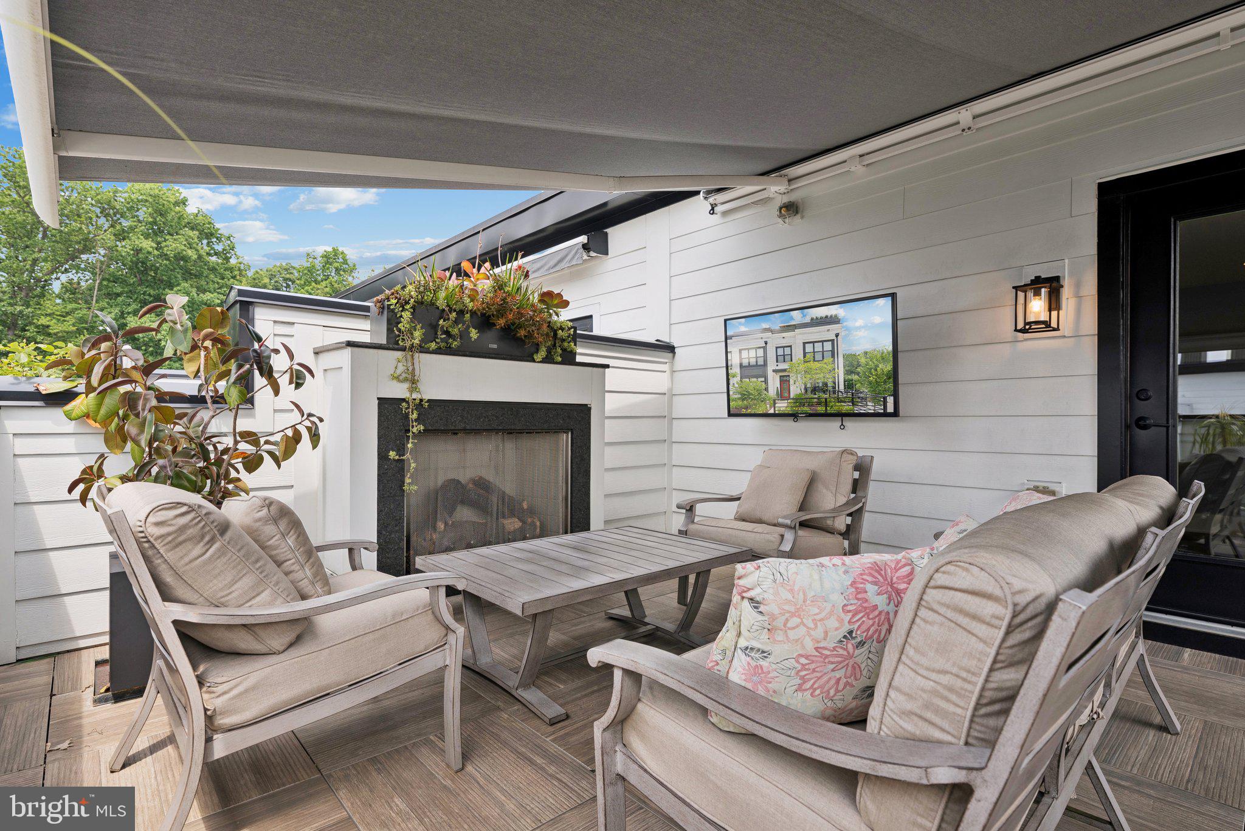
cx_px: 622
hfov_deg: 93.3
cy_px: 416
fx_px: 588
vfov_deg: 70.5
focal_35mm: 17
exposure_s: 1/125
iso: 80
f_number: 5.6
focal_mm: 17
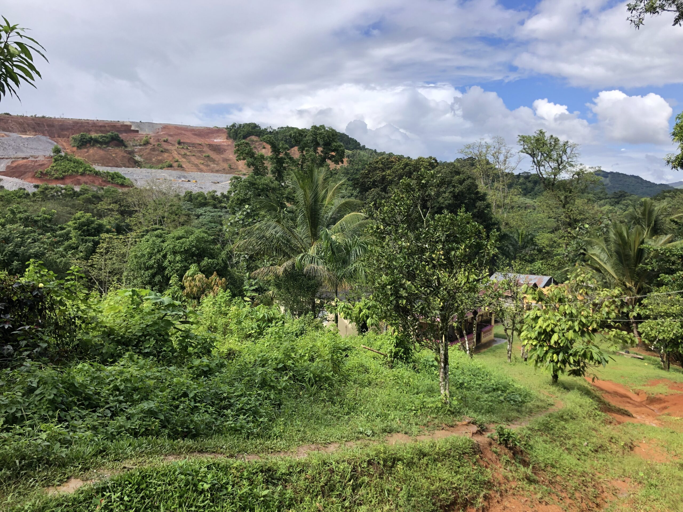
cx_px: 342
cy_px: 256
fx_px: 552
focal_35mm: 28
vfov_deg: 49.7
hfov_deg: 63.4
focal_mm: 3.99
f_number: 1.8
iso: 20
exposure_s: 1/1600
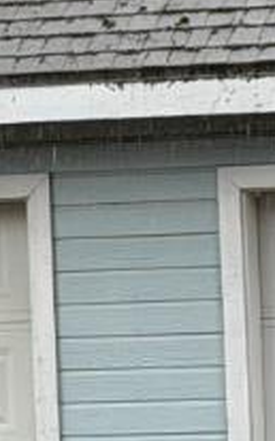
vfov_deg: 5.7
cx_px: 23
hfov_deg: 3.5
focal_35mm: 369
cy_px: 429
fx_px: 4434
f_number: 1.78
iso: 50
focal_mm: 6.76
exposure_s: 1/122
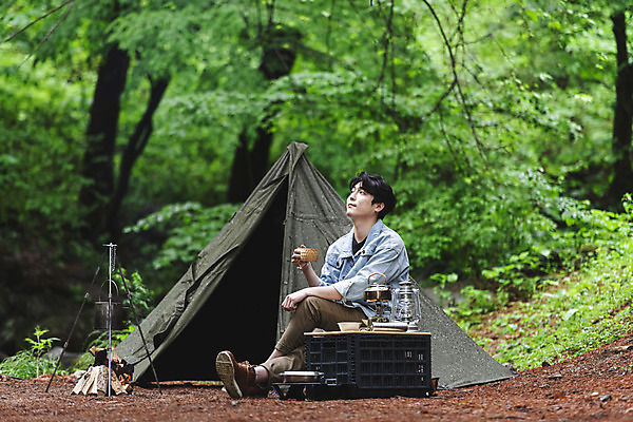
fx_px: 3516
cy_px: 211
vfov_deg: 6.9
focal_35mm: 200
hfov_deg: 10.3
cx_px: 316
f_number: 2.8
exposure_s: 1/200
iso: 800
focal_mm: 200
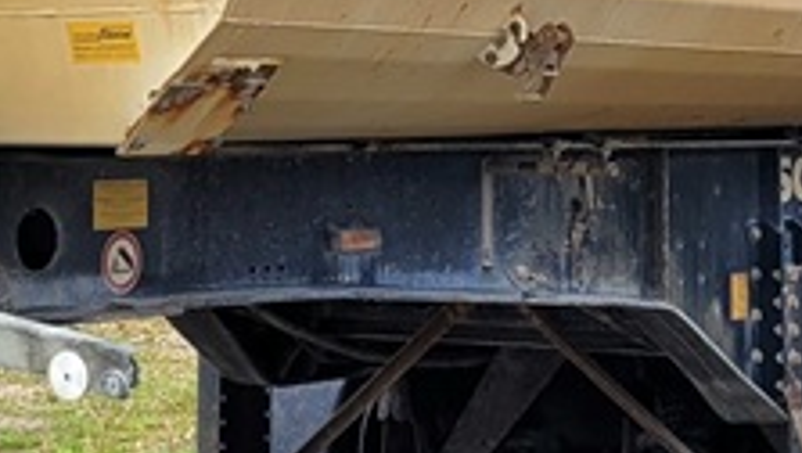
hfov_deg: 16.4
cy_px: -151
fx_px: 2768
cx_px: 227
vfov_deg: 9.2
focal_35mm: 130
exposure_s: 1/2500
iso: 40
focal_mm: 5.4
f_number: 1.8
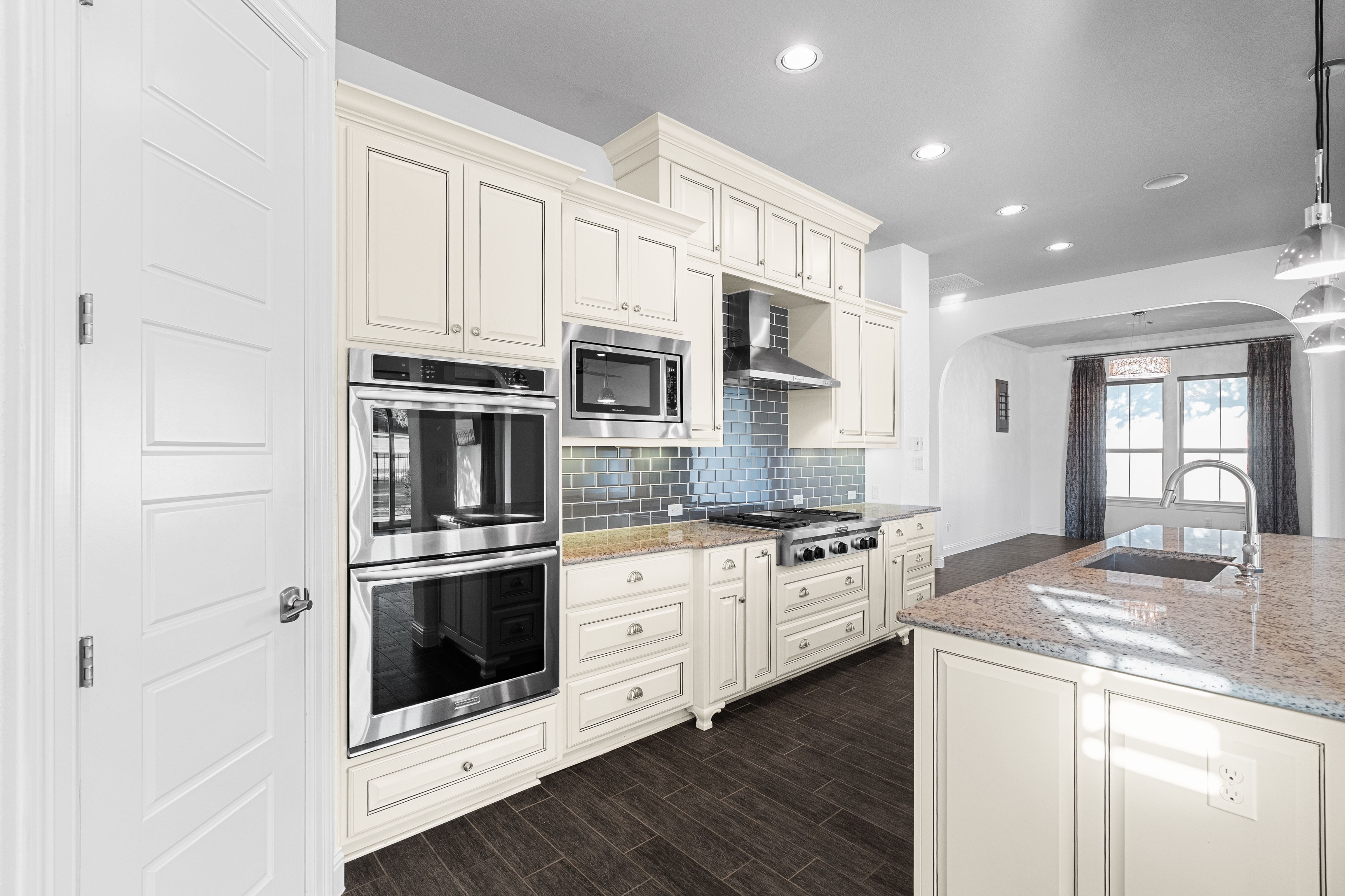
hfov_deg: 96.7
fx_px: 598
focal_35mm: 16
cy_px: 448
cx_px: 672
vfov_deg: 73.7
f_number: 8
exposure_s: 1/8
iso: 800
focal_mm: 16
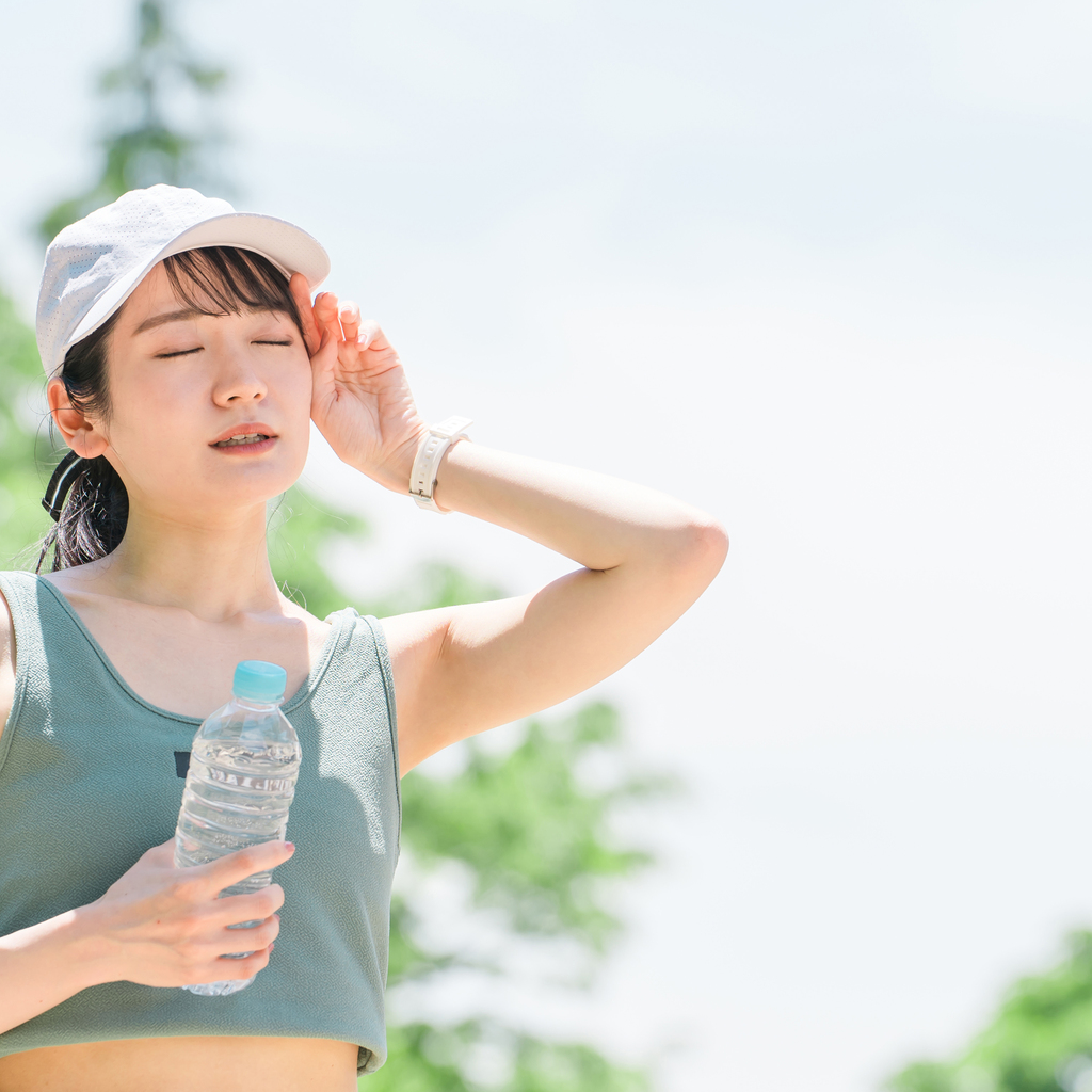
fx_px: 8887
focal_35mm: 249
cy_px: 560
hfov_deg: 7.0
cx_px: 658
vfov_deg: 7.0
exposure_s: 1/500
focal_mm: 150
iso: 100
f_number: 5
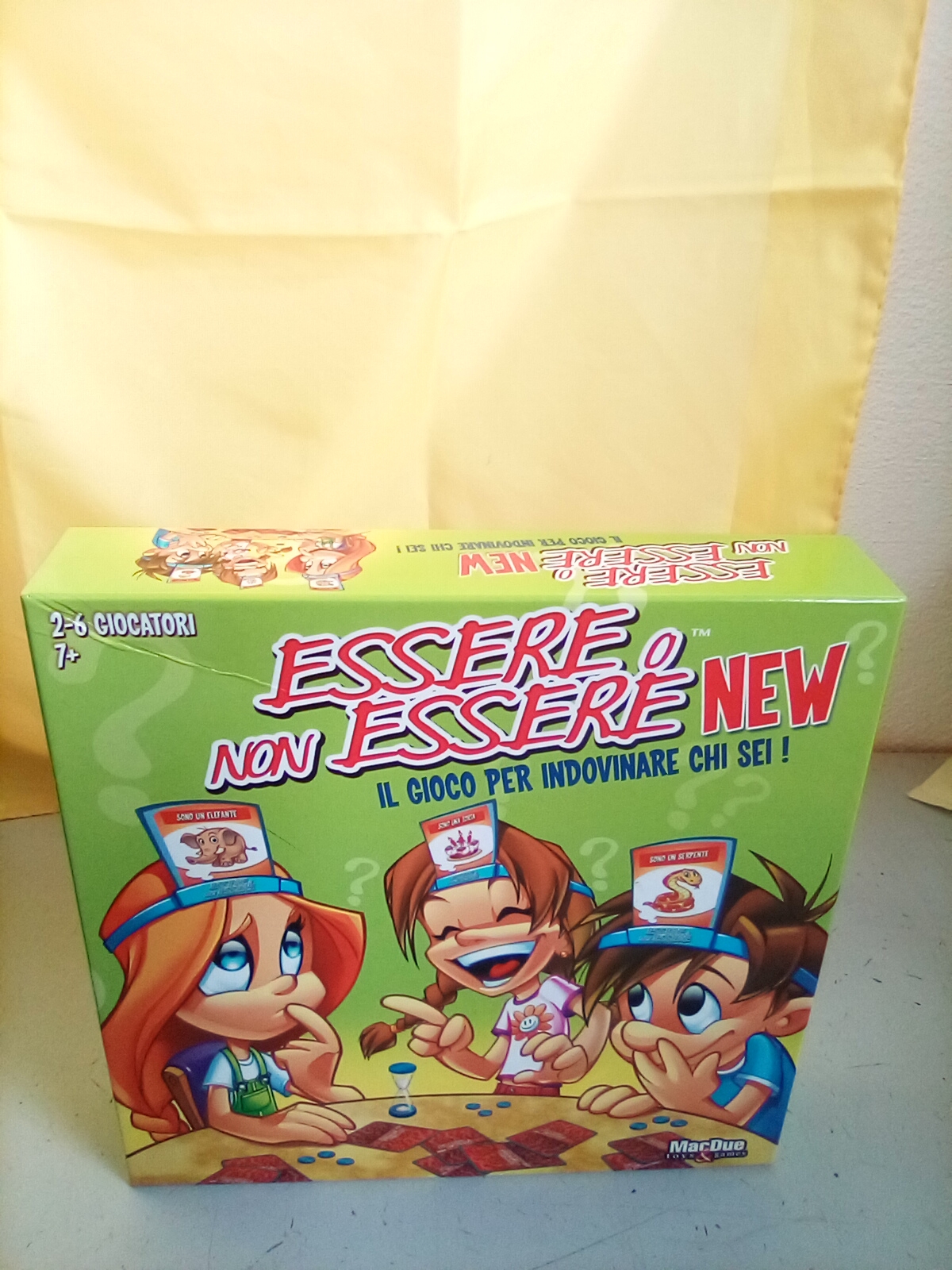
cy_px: 635
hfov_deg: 49.7
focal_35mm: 28
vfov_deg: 63.4
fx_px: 1027
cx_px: 476
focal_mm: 2.27
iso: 68
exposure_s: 1/104
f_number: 2.2
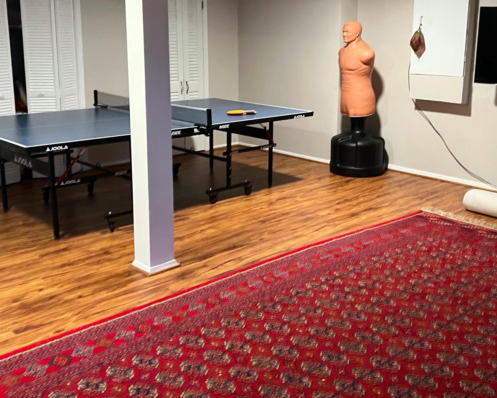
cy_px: 139
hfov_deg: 45.6
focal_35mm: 40
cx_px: 291
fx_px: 588
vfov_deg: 37.0
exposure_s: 1/40
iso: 400
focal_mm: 5.7
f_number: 1.5
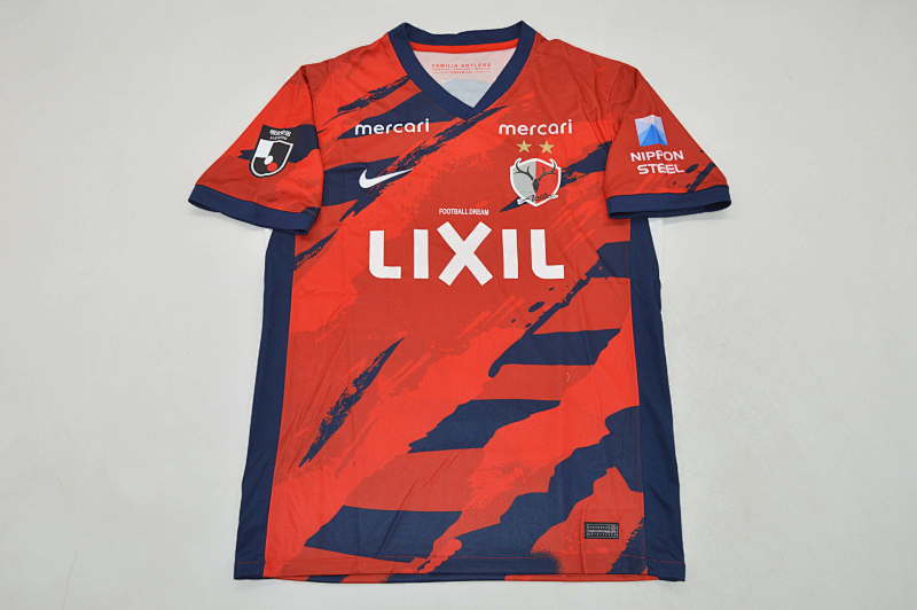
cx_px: 458
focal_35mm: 32
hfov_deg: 59.5
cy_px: 305
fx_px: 802
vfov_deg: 41.6
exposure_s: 1/200
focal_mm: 21
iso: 400
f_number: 8
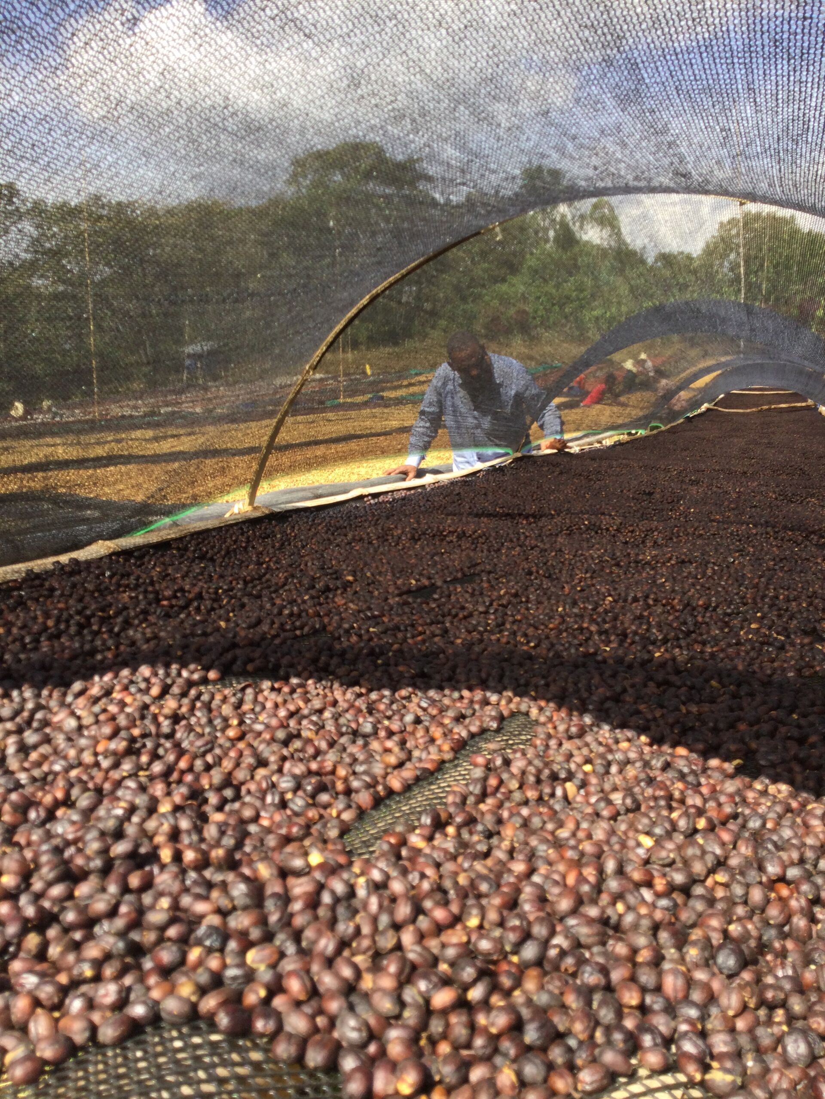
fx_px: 985
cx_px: 412
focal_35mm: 31
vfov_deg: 58.4
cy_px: 550
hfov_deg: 45.4
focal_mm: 3.3
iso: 25
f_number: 2.4
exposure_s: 1/354
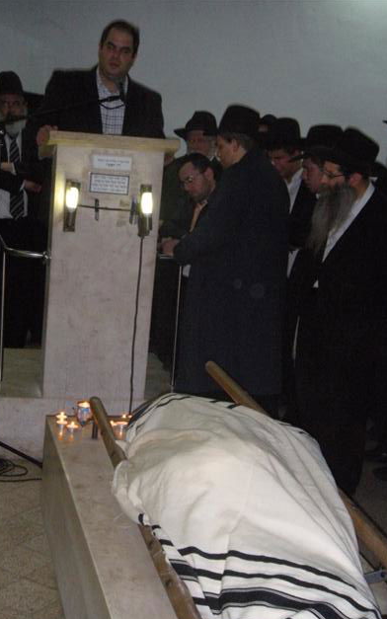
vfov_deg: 31.1
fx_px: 1114
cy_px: 314
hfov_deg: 19.7
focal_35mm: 66
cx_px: 193
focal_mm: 10.2
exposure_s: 1/60
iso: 426
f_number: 4.3
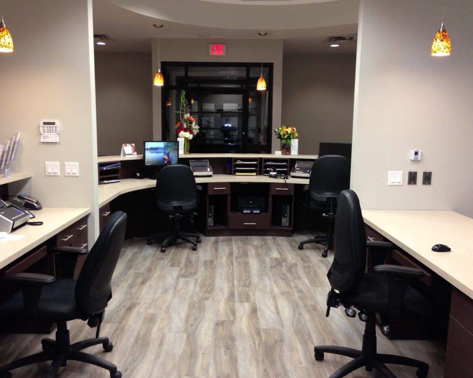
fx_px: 490
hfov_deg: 51.5
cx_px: 223
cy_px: 191
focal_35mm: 35
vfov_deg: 42.2
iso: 80
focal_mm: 4.13
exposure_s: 1/20
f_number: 2.4
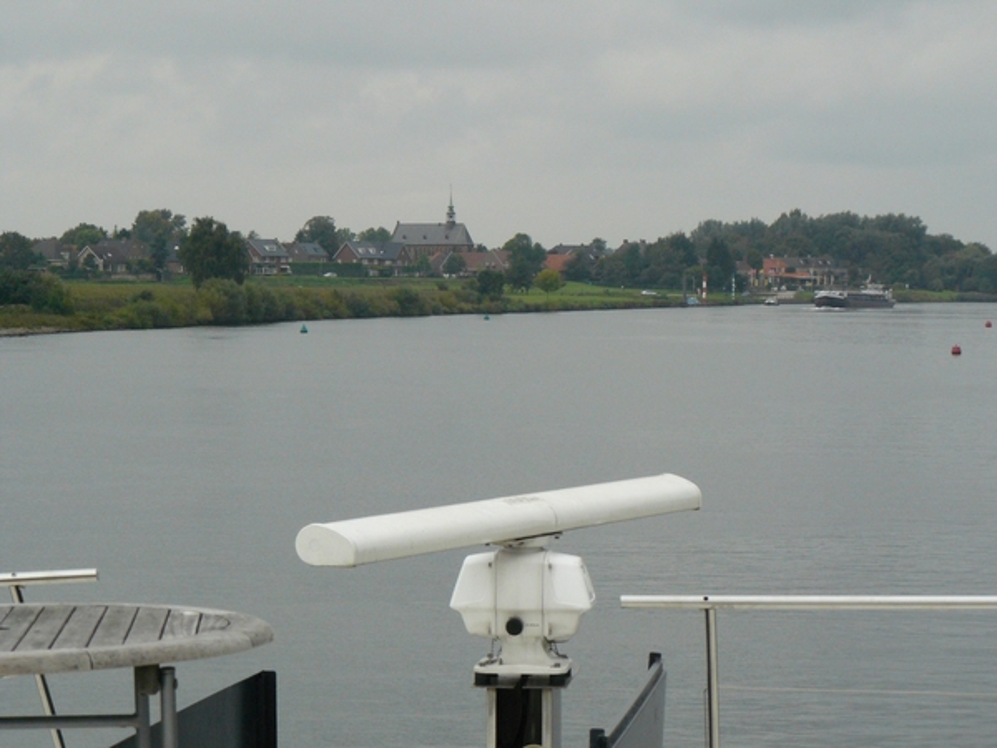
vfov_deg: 11.7
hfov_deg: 15.5
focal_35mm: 127
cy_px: 374
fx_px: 3658
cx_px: 498
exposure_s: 1/400
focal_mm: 21.2
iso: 200
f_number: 6.3
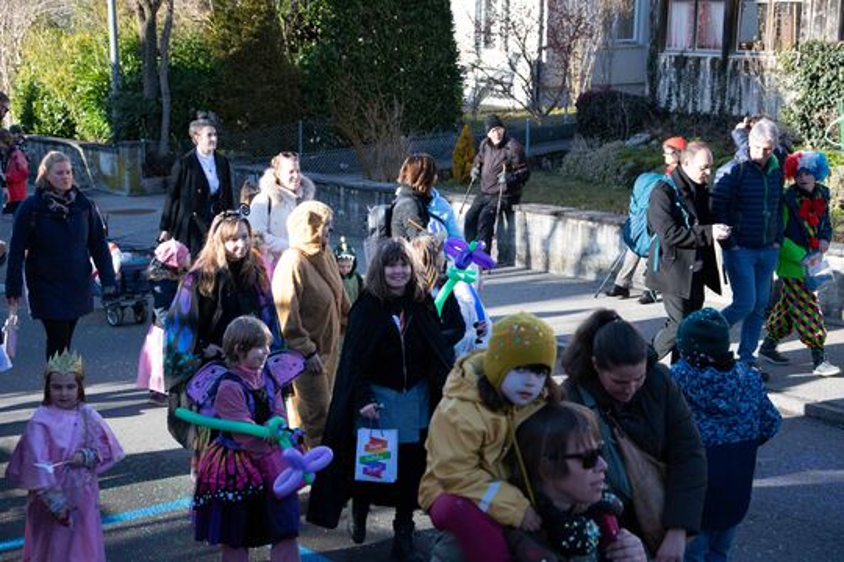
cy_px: 281
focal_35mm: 68
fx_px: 1582
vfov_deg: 20.2
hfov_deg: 29.9
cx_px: 422
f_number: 4.8
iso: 720
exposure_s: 1/1000
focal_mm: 45
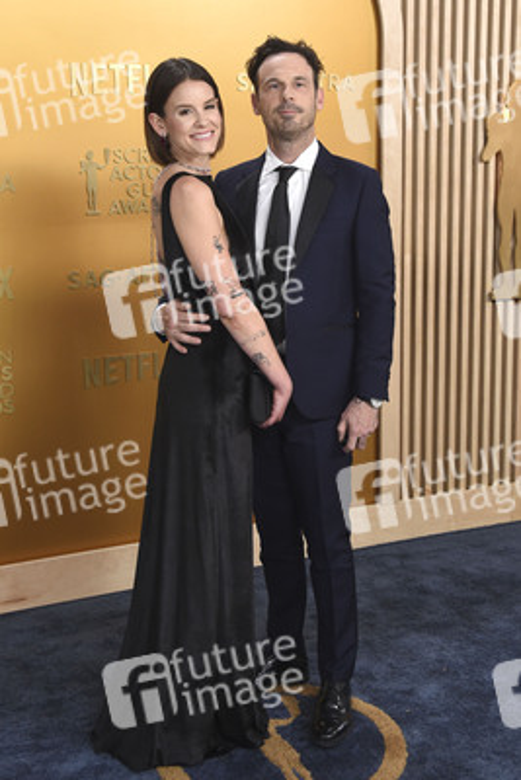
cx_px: 260
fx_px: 1084
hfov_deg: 27.0
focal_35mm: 50
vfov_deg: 39.6
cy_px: 390
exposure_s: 1/250
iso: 2500
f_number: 5
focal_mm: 50
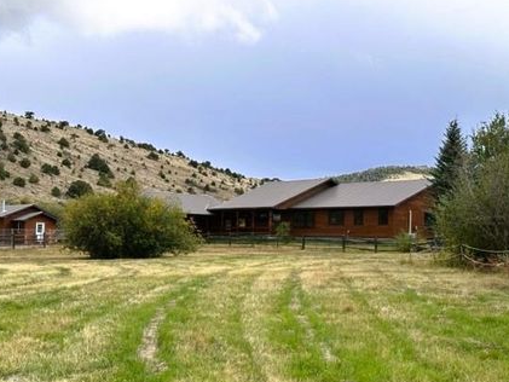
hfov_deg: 33.7
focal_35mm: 57
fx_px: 838
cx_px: 226
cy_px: 221
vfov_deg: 25.6
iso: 64
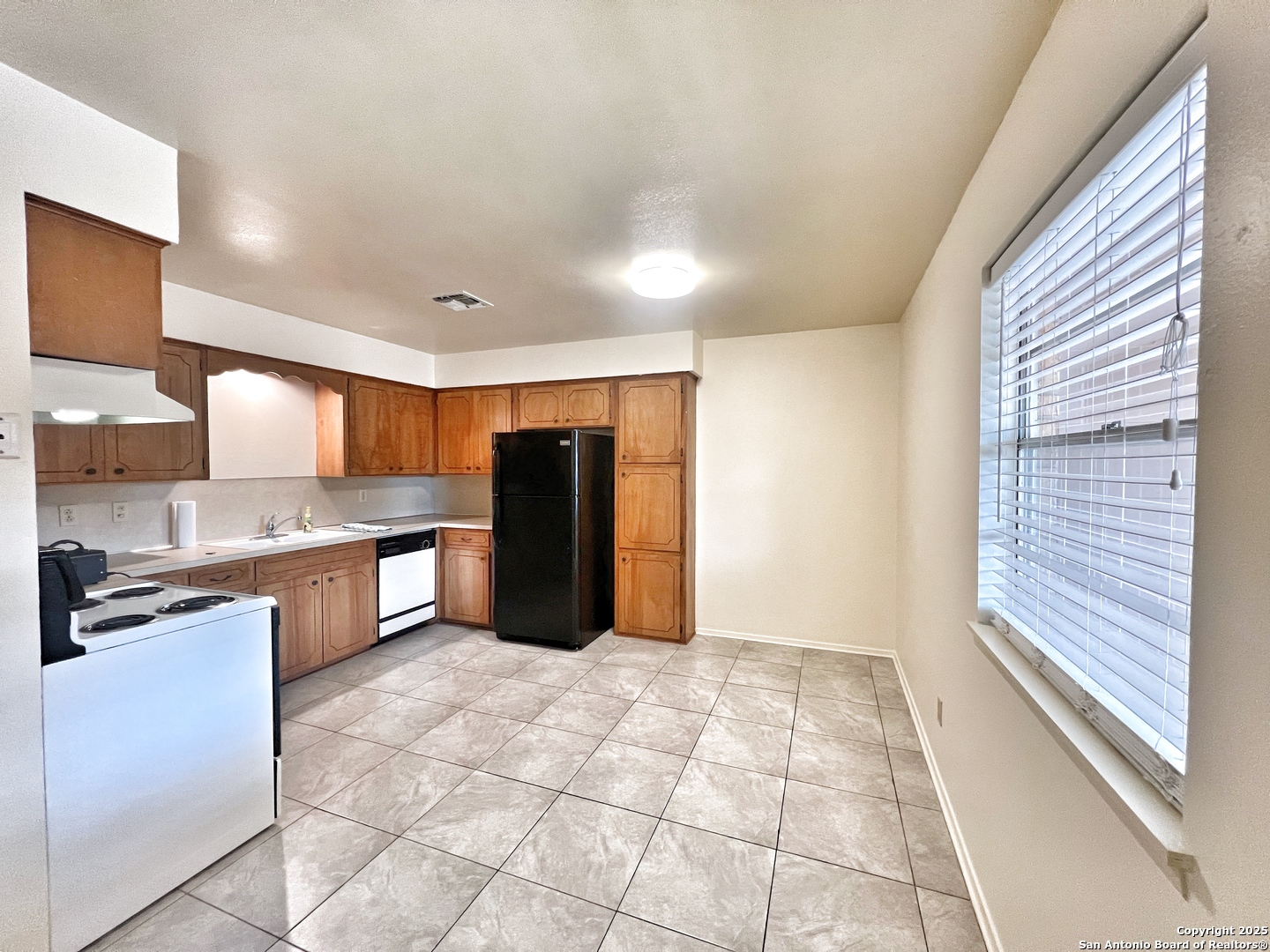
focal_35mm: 13
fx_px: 477
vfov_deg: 89.9
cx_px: 635
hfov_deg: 106.2
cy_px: 476
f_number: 1.8
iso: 200
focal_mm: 1.57
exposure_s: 1/60
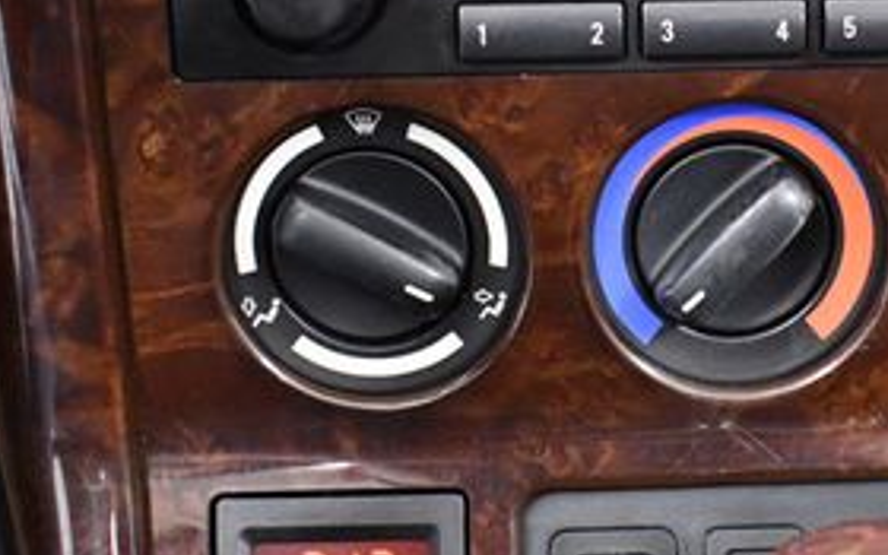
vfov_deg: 15.5
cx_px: 717
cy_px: 295
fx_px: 2033
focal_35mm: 84
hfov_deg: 24.2
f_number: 3.5
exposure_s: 1/60
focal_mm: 18
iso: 4000
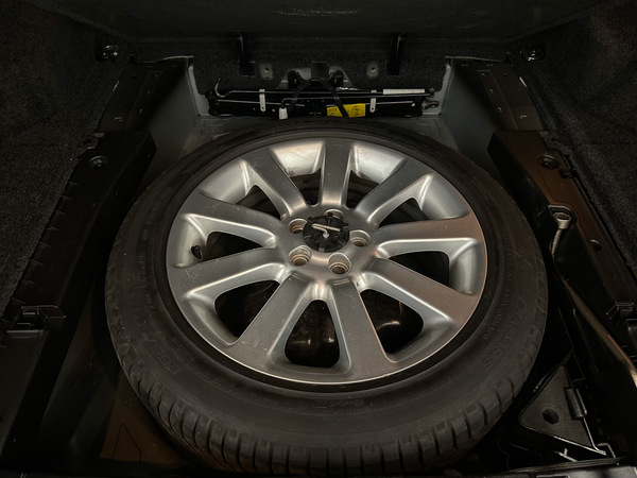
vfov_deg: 56.8
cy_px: 239
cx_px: 318
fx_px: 442
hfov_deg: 71.6
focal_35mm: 24
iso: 1250
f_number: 1.78
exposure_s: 1/30
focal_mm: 6.86
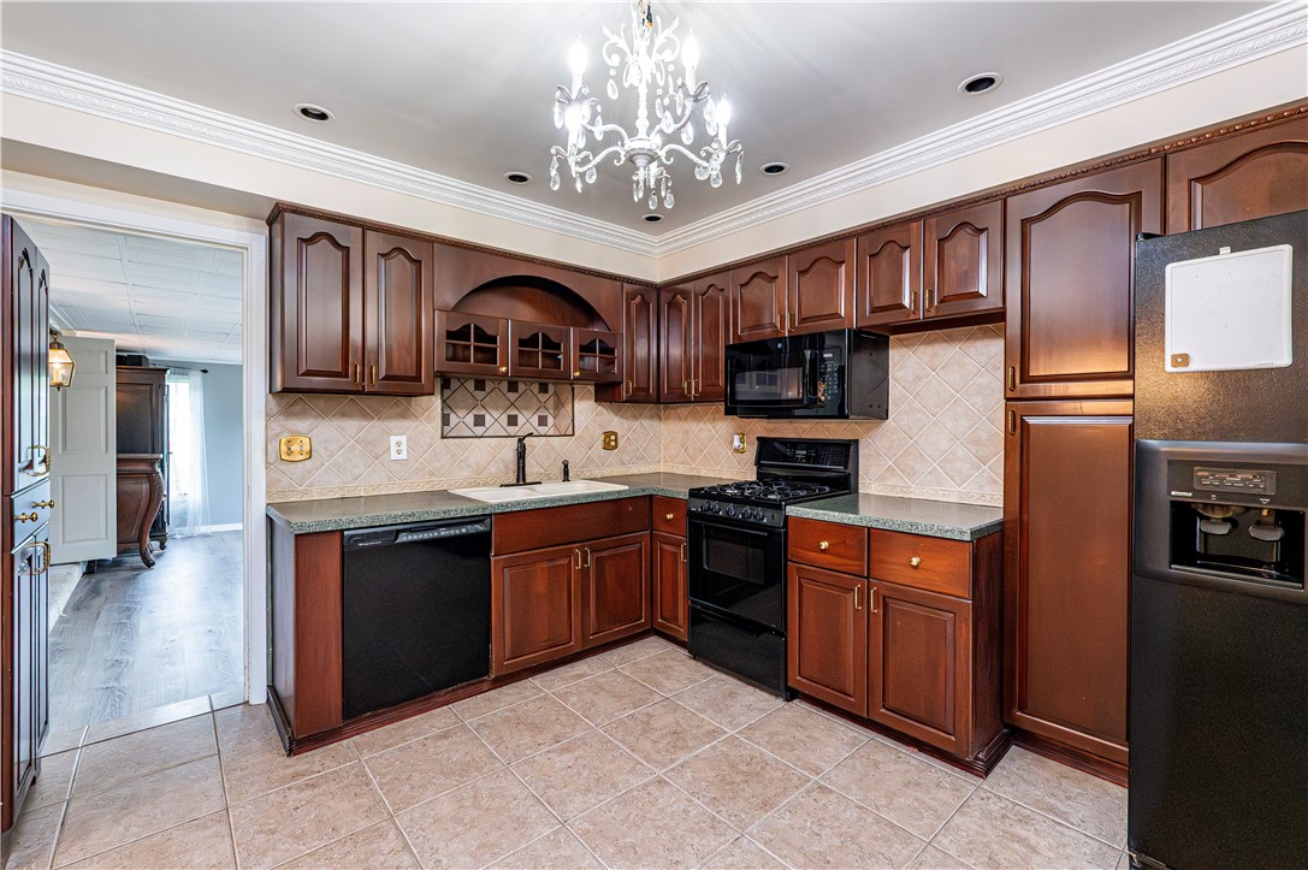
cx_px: 654
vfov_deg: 77.2
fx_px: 545
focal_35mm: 15
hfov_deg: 100.4
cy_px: 435
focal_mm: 15
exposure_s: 1/160
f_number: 8
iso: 8000
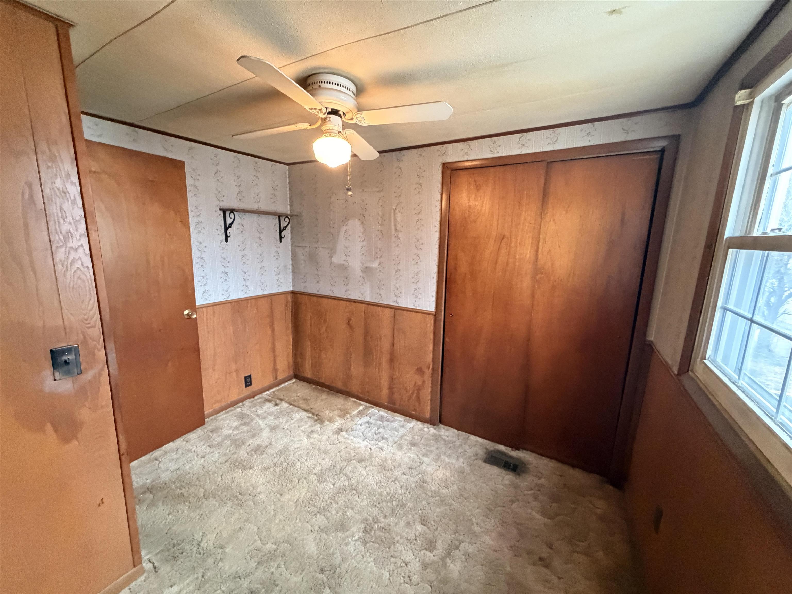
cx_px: 396
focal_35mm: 14
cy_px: 297
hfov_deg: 102.1
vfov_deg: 85.7
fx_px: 320
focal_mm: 2.22
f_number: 2.2
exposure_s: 1/60
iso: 800
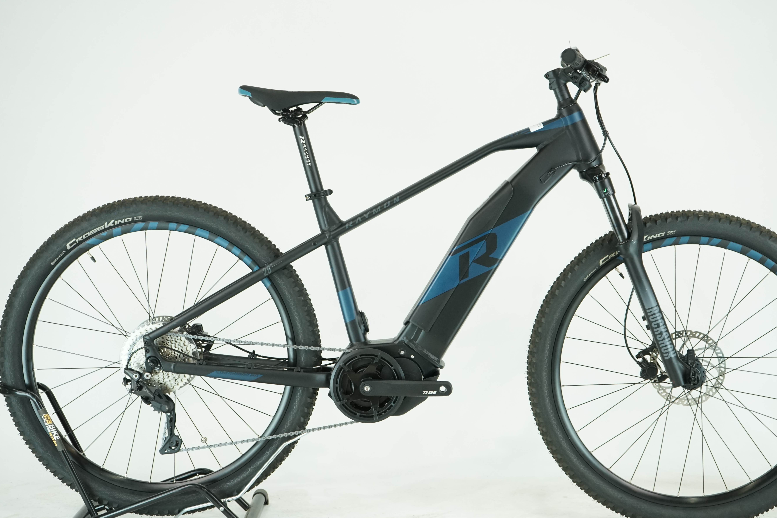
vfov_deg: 22.3
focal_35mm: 61
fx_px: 1317
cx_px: 426
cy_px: 259
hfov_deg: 32.9
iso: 1600
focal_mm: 54
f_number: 5.6
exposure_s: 1/200
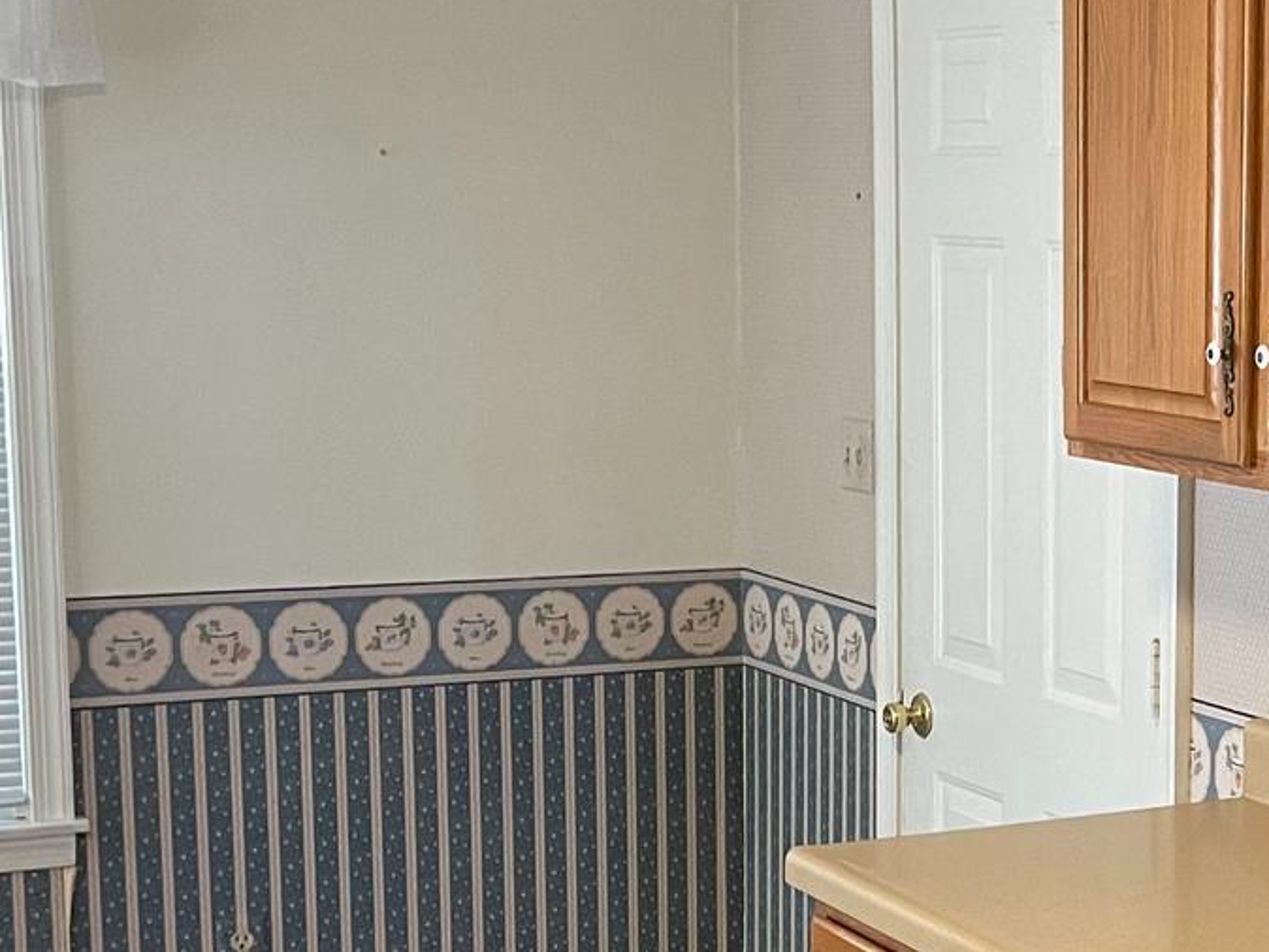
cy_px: 728
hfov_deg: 22.8
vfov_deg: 18.5
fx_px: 2897
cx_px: 1506
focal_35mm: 79
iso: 200
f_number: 1.6
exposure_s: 1/60
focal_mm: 4.2
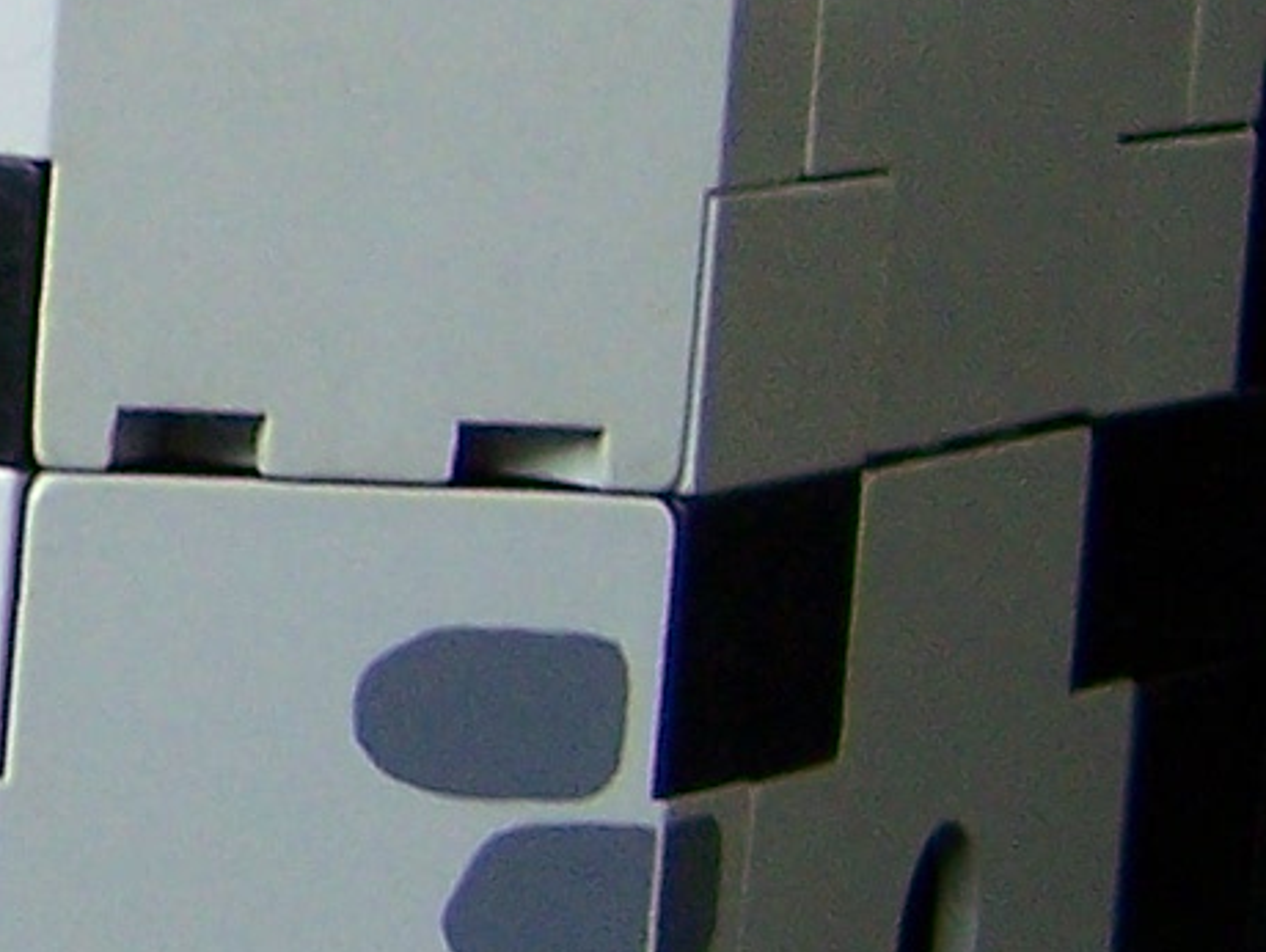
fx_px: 8567
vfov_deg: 6.3
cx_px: -1792
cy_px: -462
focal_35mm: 234
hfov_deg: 7.8
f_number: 2.8
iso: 125
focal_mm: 6.3
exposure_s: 1/30
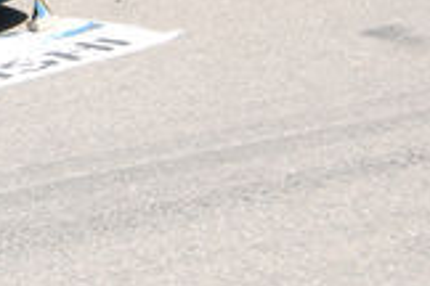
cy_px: -117
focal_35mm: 237
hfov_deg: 8.4
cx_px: -332
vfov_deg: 5.7
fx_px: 2831
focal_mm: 40
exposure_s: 1/250
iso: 200
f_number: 8
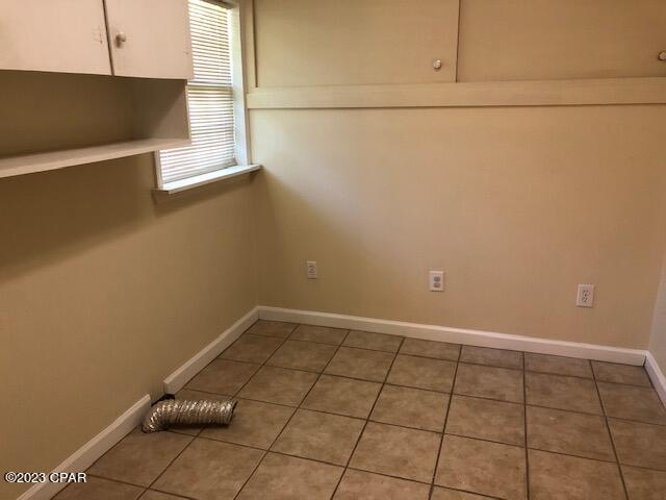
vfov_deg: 49.7
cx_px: 333
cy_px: 250
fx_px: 539
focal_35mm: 28
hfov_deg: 63.4
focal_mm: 4
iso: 64
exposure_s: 1/15
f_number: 1.8
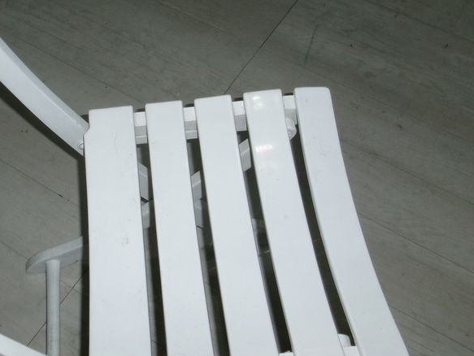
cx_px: 152
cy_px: 151
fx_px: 658
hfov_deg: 39.1
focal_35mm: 48
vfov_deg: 30.3
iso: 200
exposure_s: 1/34
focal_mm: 5.1
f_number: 3.9
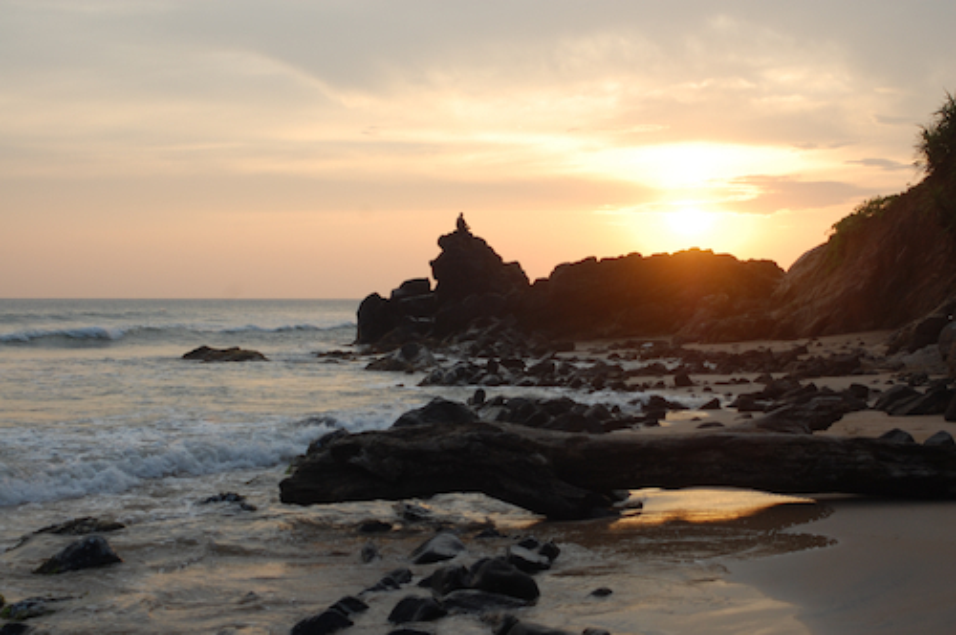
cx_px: 478
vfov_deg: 25.7
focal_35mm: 52
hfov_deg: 37.9
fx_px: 1392
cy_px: 318
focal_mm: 35
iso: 200
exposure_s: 1/160
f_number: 6.3
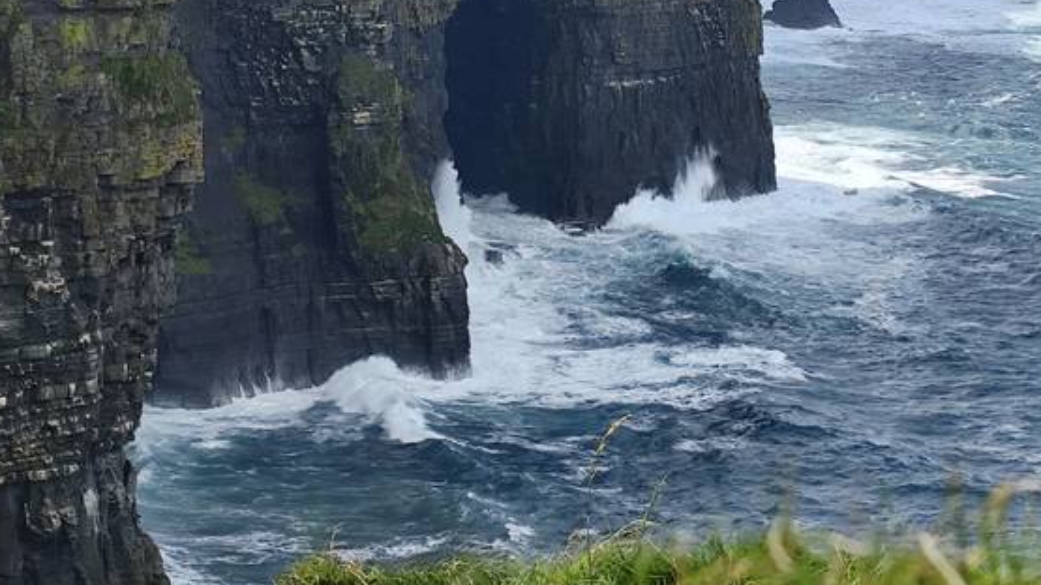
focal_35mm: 113
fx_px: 3119
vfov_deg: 10.7
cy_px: 64
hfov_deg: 18.9
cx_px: 565
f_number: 1.65
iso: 50
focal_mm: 6.19
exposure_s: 1/1208
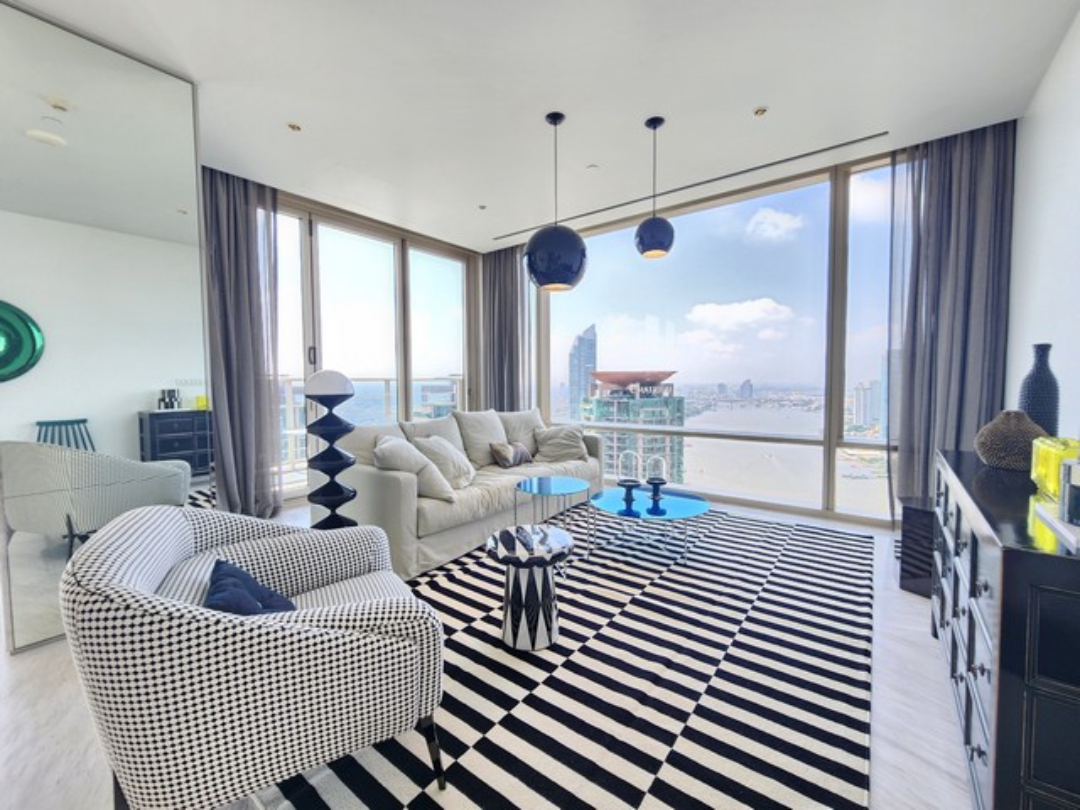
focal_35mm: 13
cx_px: 540
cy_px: 405
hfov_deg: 106.2
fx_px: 406
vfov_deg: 89.9
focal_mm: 2.2
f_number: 2.2
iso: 80
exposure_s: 1/50
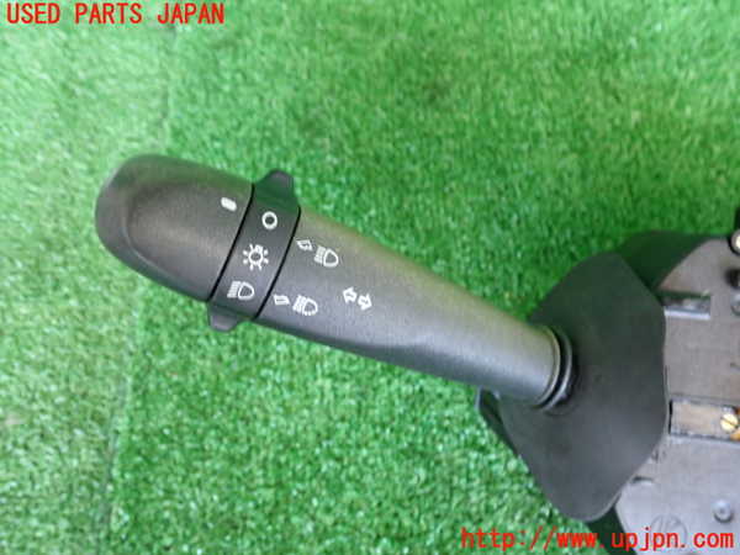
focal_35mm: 30
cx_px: 370
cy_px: 278
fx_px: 641
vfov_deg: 46.8
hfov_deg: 60.0
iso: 500
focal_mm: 5.4
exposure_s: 1/30
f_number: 2.3
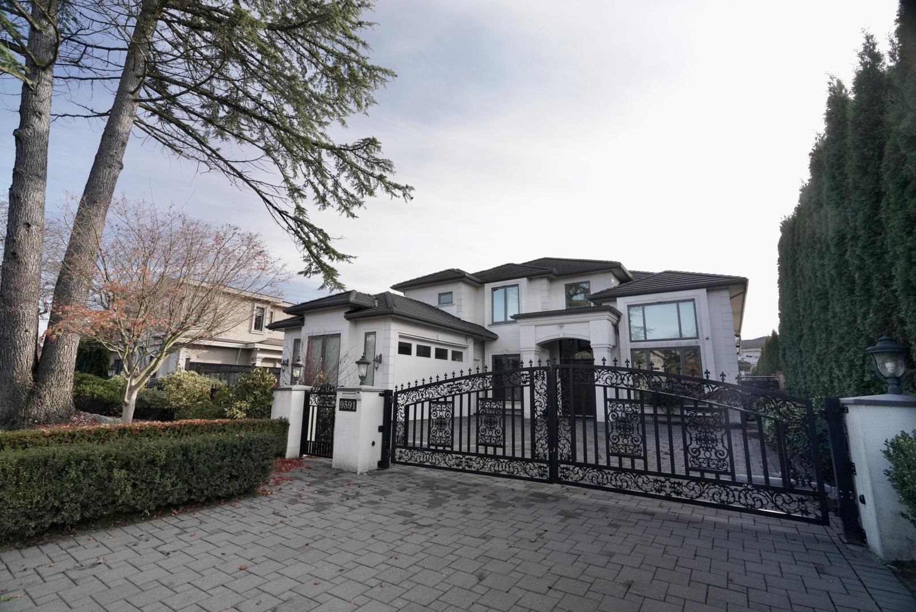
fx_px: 407
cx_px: 458
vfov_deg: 73.8
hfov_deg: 96.7
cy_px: 306
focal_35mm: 16
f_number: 9
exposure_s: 1/30
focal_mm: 16
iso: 1000
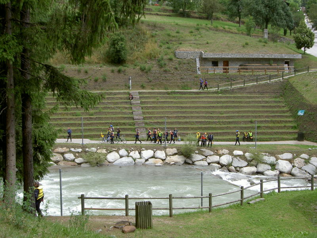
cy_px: 119
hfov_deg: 34.9
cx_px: 158
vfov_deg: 26.6
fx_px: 504
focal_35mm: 55
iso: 50
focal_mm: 11.3
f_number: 5.5
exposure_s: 1/160
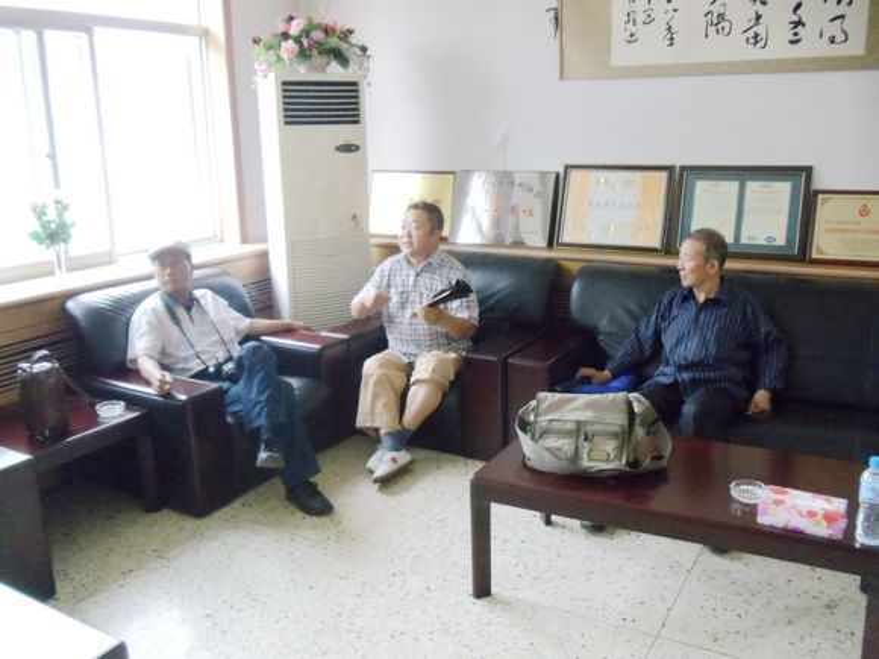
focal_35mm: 44
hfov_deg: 42.9
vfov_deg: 32.9
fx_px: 1117
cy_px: 330
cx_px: 440
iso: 800
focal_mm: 6
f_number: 3.5
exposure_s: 1/60
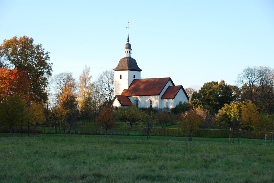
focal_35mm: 93
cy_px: 92
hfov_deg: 21.9
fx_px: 709
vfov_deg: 14.8
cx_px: 137
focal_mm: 62
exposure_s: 1/60
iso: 100
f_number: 7.1
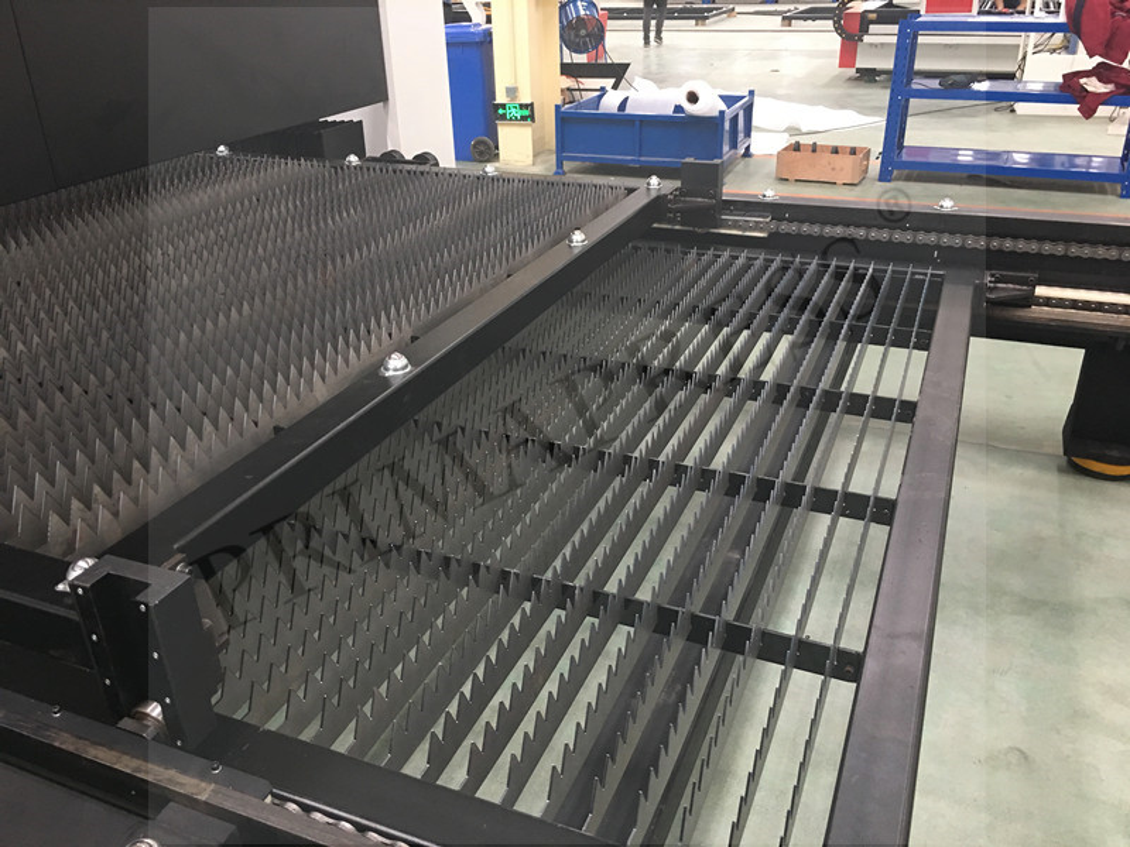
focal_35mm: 29
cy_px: 424
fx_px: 947
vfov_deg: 48.2
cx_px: 565
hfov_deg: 61.7
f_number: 2.2
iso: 100
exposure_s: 1/17
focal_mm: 4.15
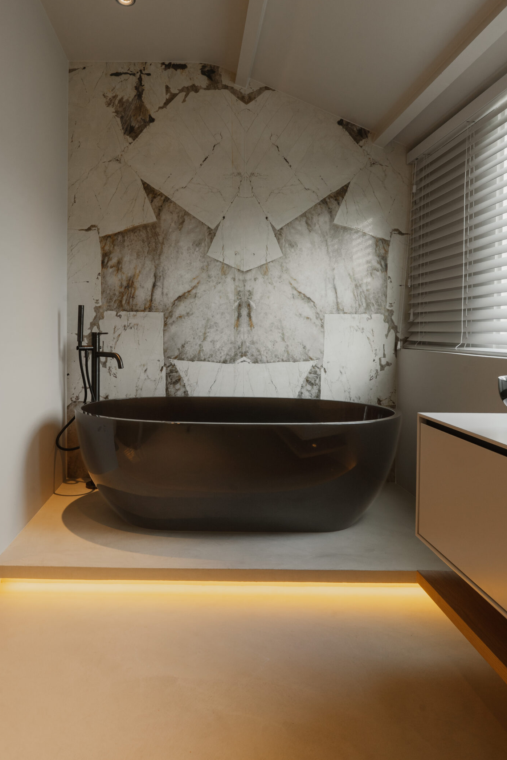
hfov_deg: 56.9
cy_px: 309
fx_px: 465
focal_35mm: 22
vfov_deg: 77.8
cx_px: 212
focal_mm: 18
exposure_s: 1/8
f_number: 11
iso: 125
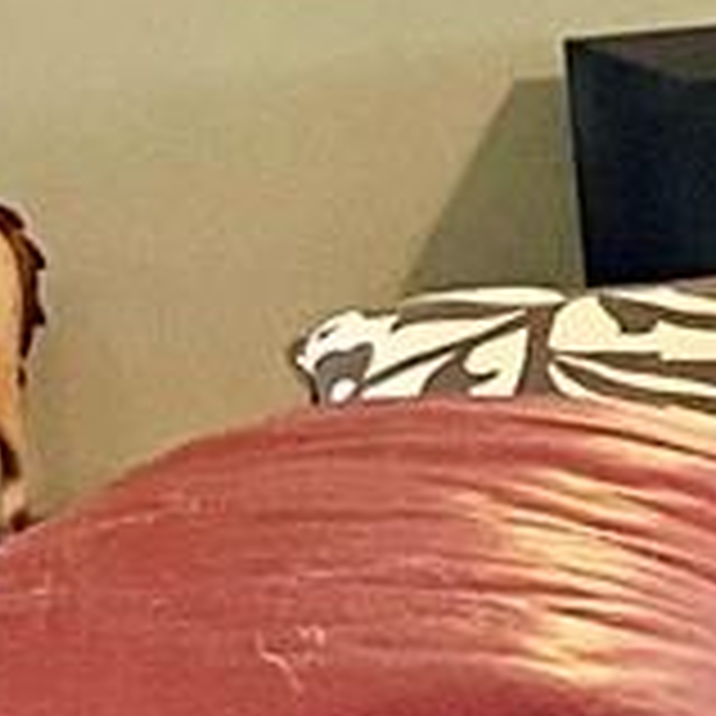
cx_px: 3323
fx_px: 5195
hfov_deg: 6.0
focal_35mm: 222
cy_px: 126
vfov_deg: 7.9
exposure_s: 1/60
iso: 125
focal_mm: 5.1
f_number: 1.6
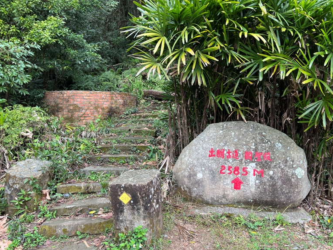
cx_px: 168
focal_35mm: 27
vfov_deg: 51.4
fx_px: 260
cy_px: 121
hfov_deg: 65.3
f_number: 1.5
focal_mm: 5.7
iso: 32
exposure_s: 1/136
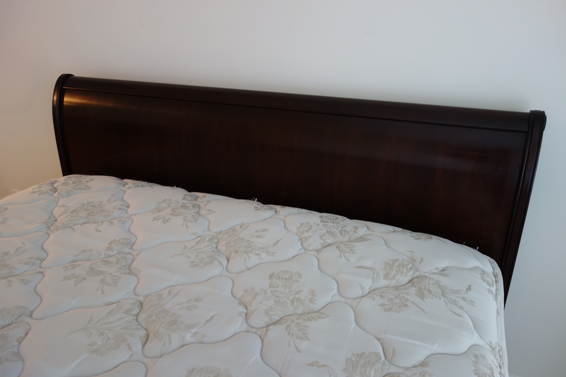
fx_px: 440
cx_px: 283
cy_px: 188
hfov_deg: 65.5
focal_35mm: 28
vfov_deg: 46.4
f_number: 1.8
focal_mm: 10.4
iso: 200
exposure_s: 1/30
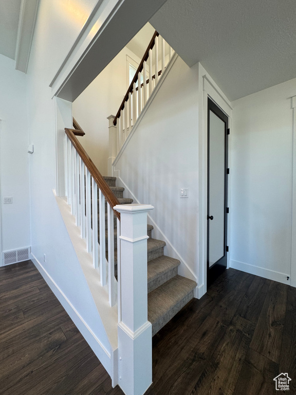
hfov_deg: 85.7
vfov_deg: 102.1
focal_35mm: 14
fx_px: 160
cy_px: 198
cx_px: 148
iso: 125
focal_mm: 2.22
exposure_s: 1/120
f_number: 2.2
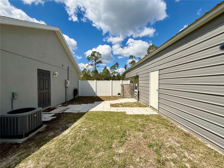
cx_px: 112
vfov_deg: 85.7
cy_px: 84
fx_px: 91
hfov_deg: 102.1
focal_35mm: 14
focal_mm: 2.22
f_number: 2.2
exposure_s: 1/4425
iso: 50
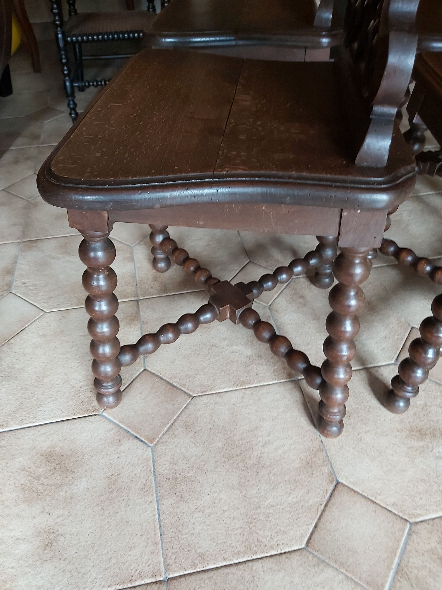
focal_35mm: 26
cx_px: 221
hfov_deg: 53.1
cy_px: 295
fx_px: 443
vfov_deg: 67.3
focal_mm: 3.92
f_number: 1.7
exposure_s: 1/33
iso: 320
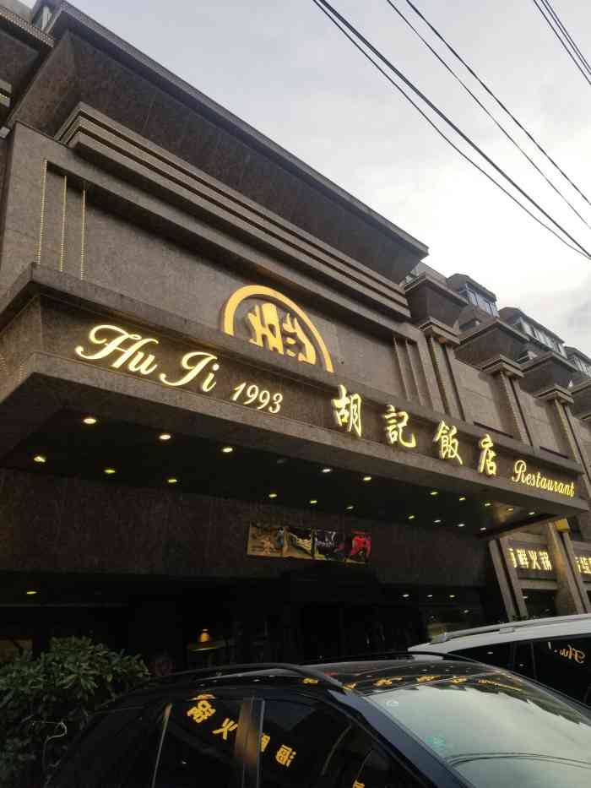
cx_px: 296
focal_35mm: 26
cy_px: 394
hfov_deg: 53.1
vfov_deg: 67.3
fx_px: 592
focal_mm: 4.25
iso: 50
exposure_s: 1/556
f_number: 1.7
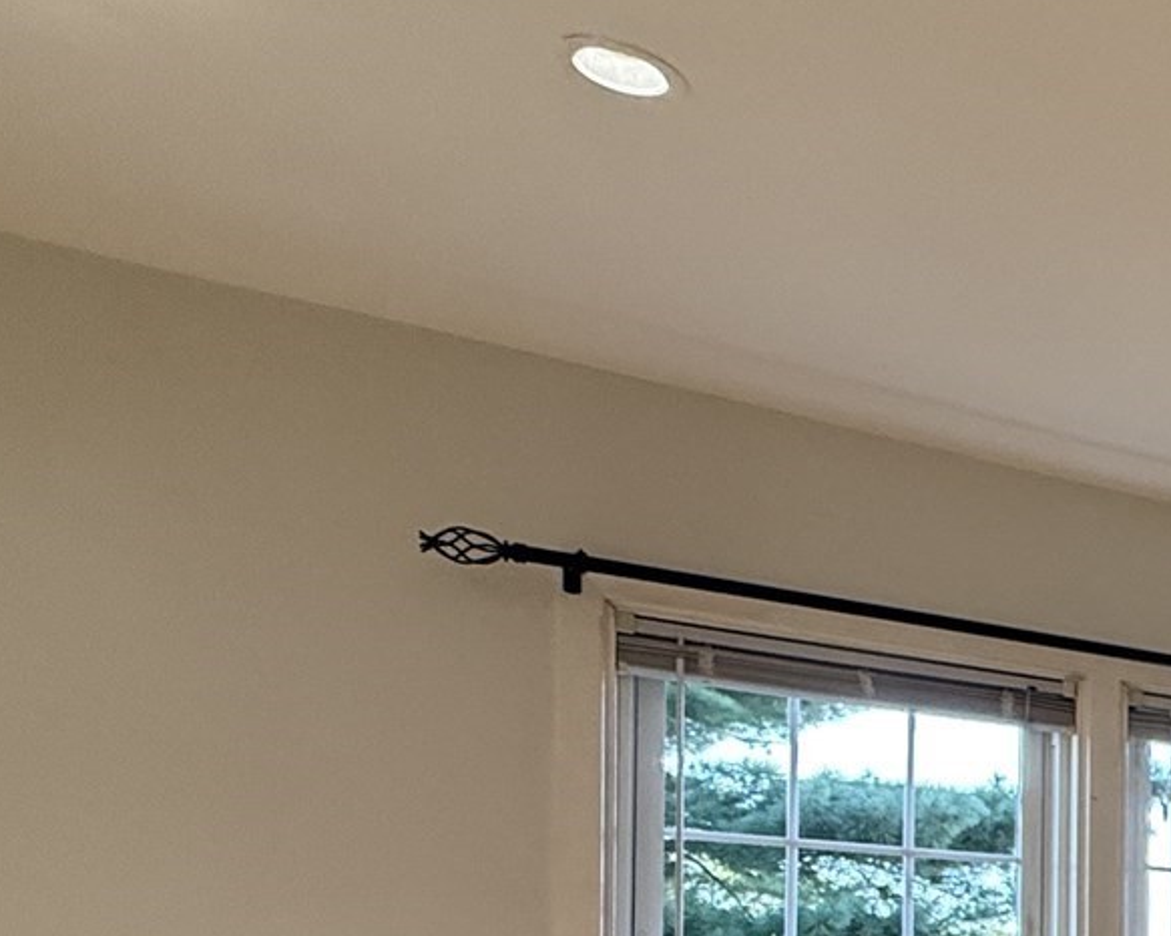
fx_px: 1663
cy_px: 1018
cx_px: 1836
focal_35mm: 48
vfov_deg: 28.6
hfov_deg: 26.0
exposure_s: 1/120
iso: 160
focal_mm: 2.22
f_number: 2.2
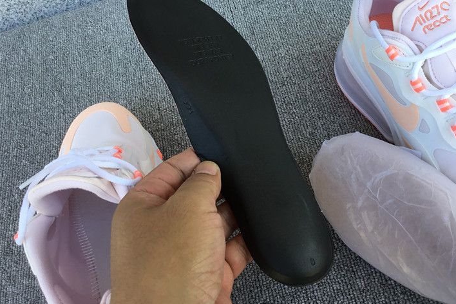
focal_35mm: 41
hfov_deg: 47.4
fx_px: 519
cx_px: 246
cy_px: 125
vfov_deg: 32.6
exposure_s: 1/120
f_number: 2.4
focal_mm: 3.3
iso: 25
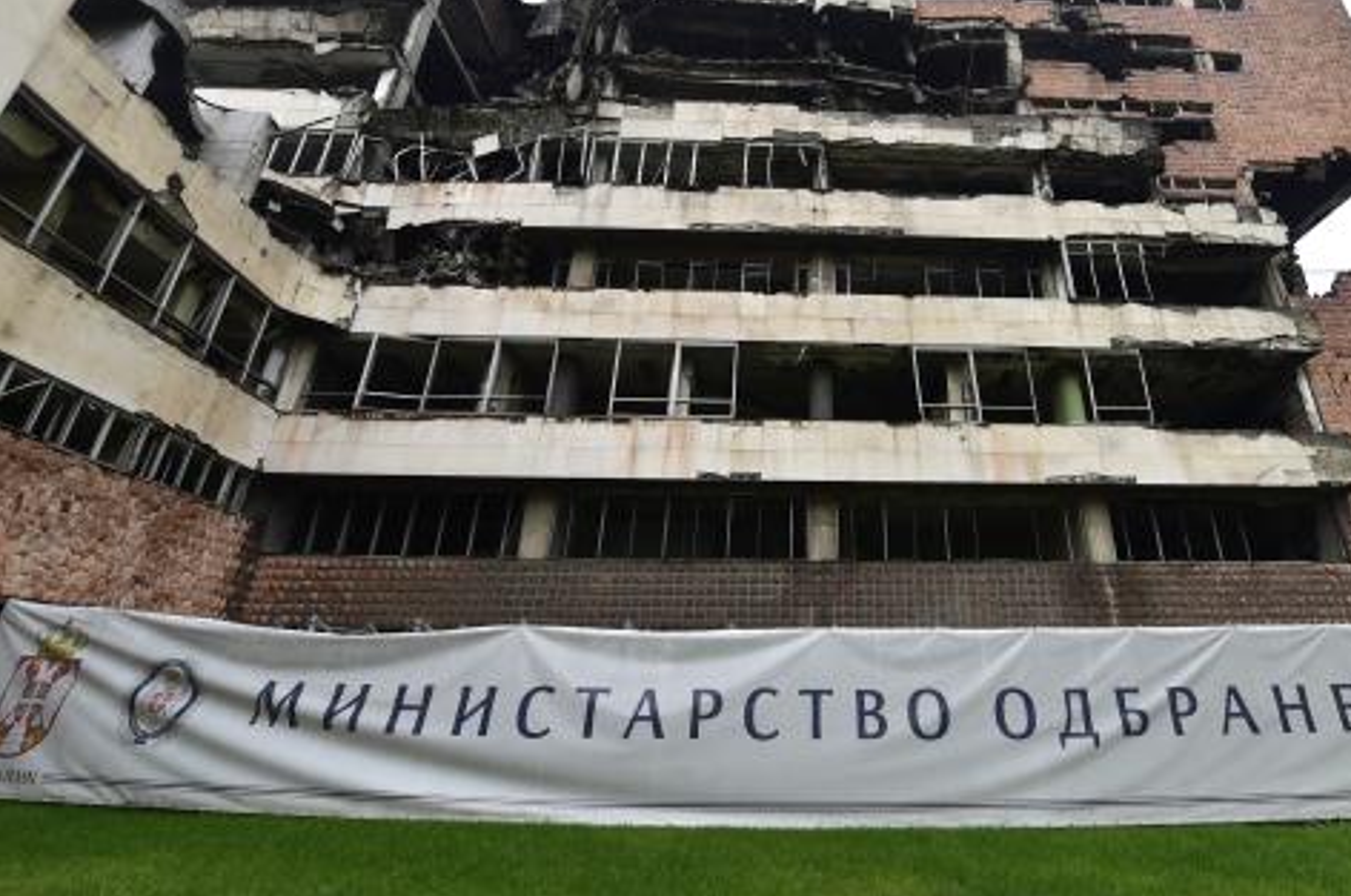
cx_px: 821
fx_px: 712
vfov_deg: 63.1
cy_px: 316
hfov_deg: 85.7
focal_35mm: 19
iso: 400
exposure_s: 1/125
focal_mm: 14
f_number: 5
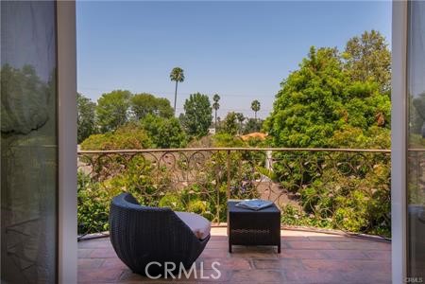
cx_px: 212
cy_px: 142
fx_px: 307
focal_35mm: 26
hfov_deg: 69.4
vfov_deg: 49.6
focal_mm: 26
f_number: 22
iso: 200
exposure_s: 1/60
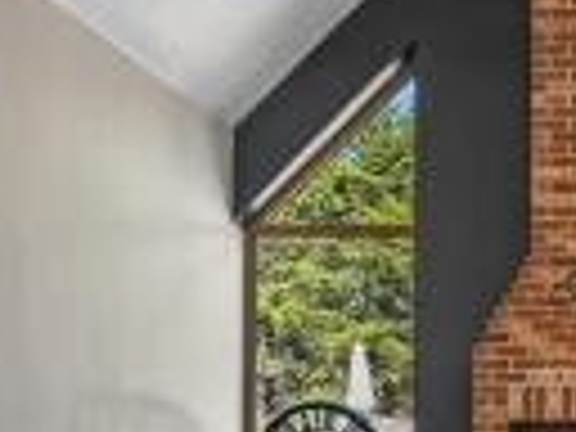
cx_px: 572
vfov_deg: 28.4
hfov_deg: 34.8
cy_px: 358
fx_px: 832
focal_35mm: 50
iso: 400
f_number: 8
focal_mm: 14
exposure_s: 1/4
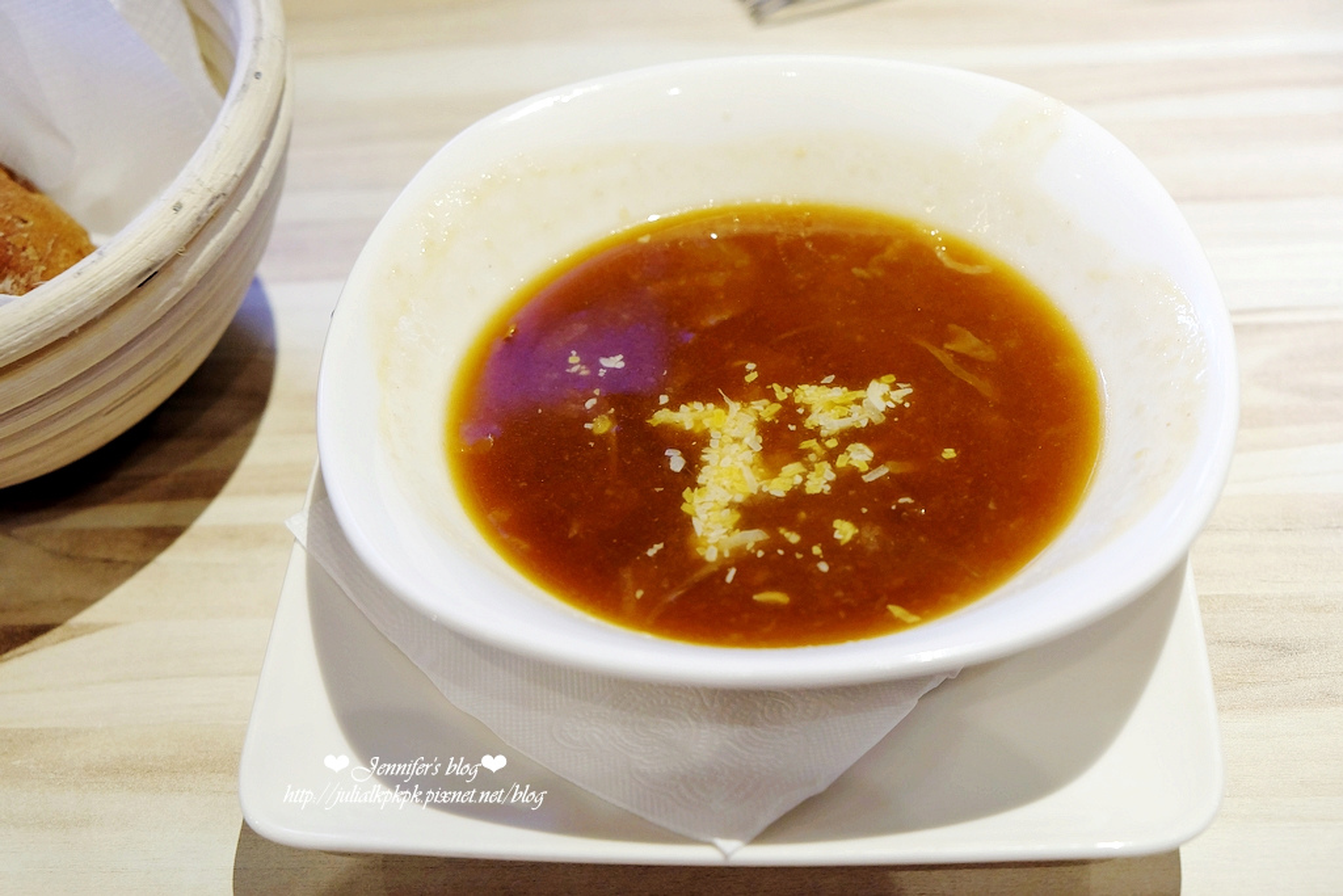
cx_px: 672
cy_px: 448
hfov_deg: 43.6
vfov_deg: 29.9
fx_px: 1679
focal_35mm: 45
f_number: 4
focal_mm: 30.2
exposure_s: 1/30
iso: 640
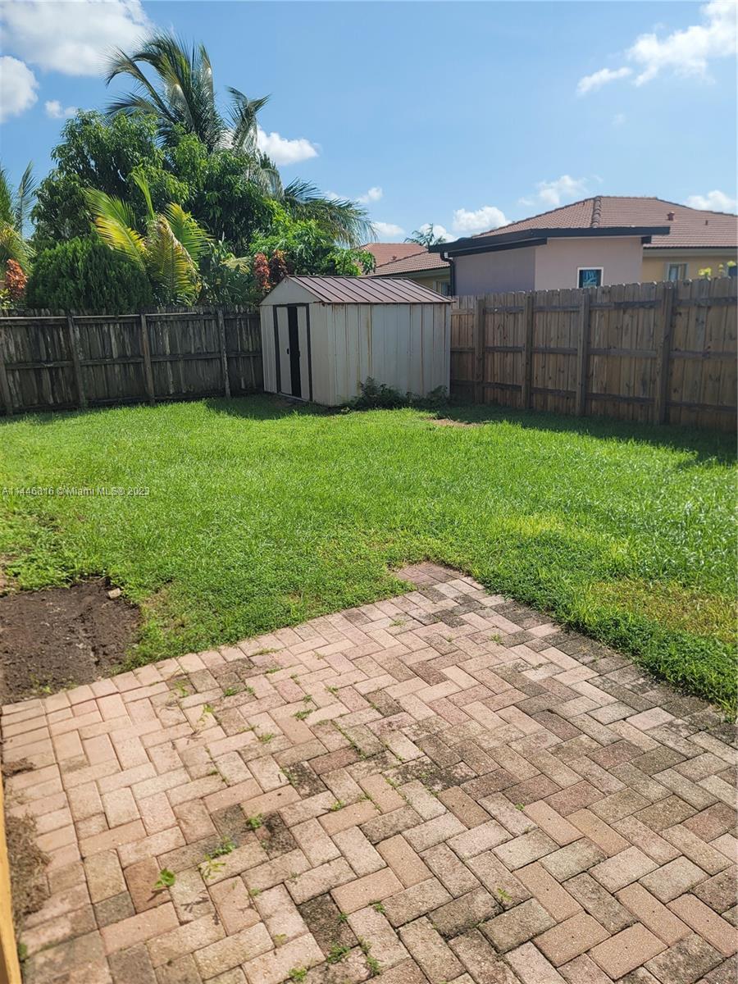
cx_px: 369
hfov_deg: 54.9
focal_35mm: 25
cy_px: 492
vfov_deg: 69.4
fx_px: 711
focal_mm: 7
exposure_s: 1/1176
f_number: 1.8
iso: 20
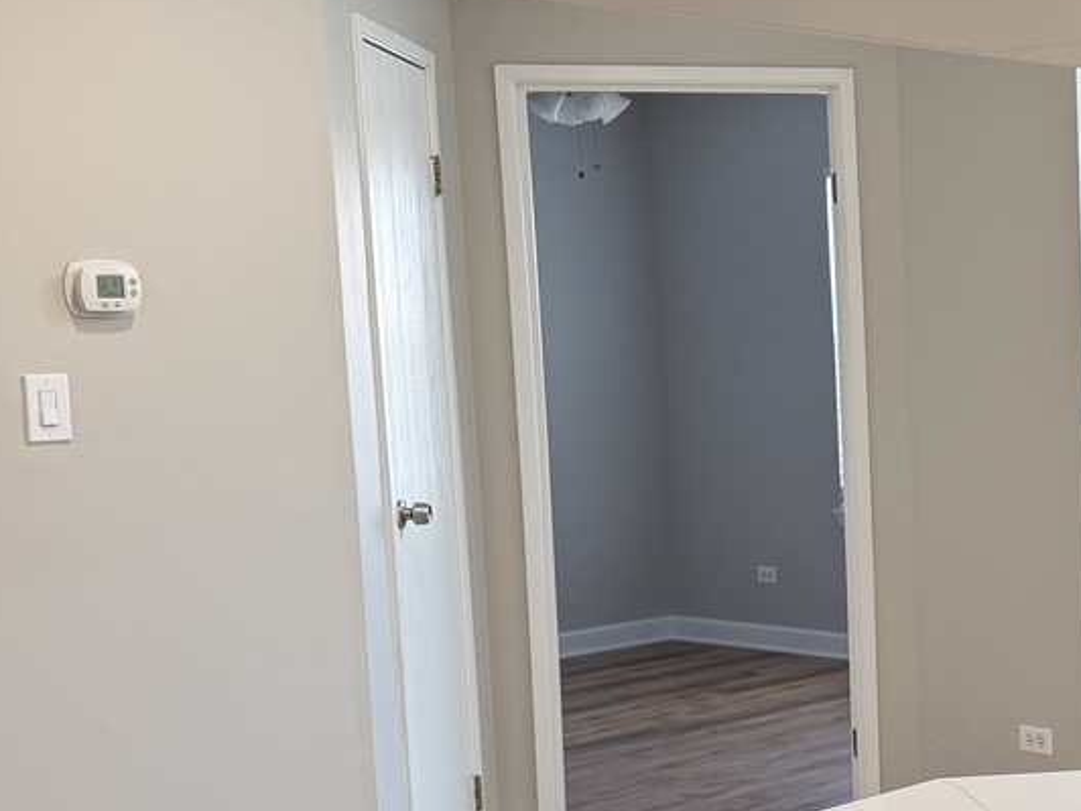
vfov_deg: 22.5
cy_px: 547
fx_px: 2030
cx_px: 1189
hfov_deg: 27.3
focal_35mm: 65
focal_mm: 6.76
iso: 125
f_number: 1.78
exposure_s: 1/120
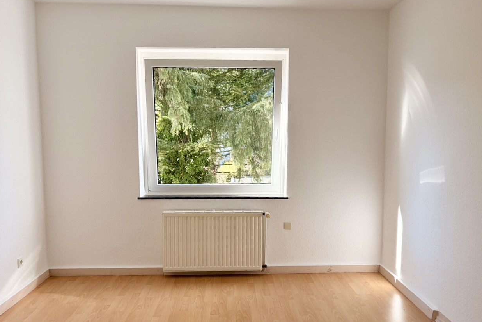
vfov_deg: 46.3
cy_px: 176
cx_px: 247
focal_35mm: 28
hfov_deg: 65.5
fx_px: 375
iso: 50
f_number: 1.6
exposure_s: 1/243
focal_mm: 5.96
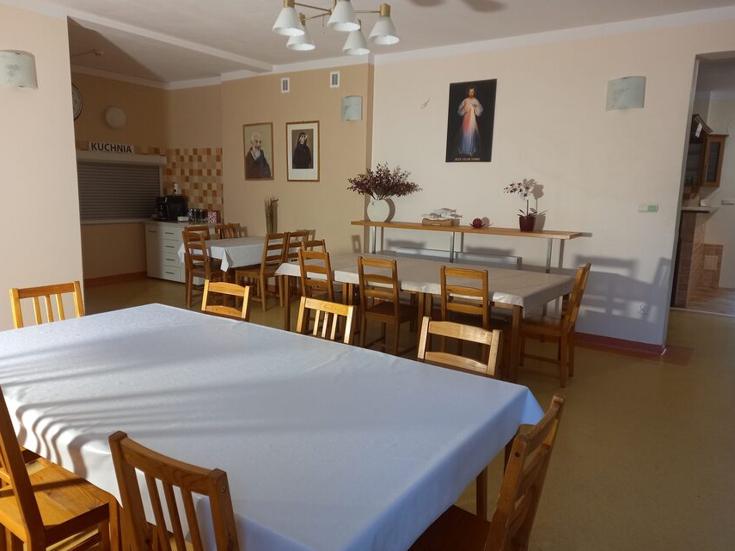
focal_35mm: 26
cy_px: 274
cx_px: 357
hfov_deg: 67.3
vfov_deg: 53.1
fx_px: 552
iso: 160
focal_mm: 4.6
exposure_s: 1/33.3
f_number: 2
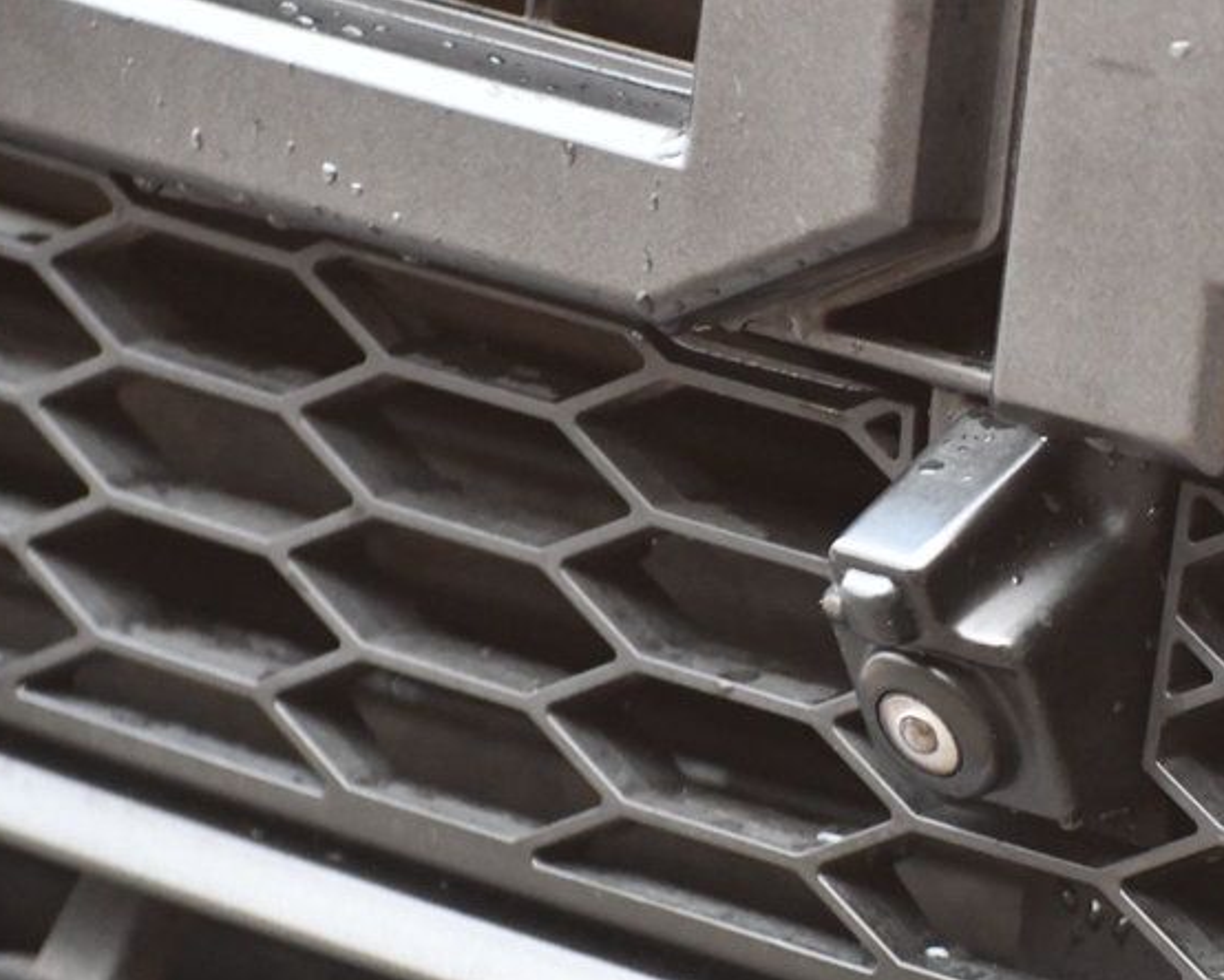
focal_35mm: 350
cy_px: 574
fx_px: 12688
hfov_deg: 5.5
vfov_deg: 4.4
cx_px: 1067
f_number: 4.8
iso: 4000
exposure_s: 1/60
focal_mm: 135
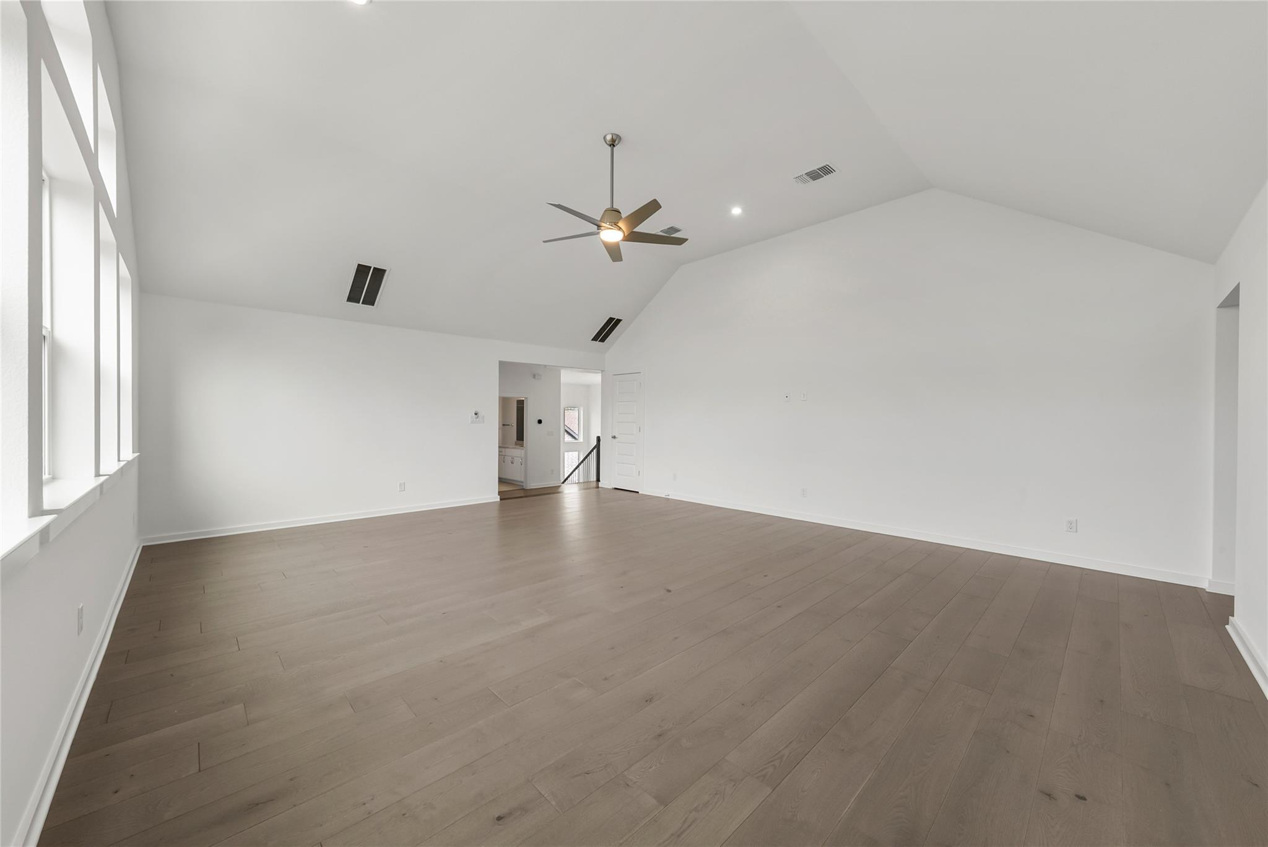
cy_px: 424
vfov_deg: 85.5
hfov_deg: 108.3
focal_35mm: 13
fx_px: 458
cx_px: 634
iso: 320
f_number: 11
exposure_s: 1/15
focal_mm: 13
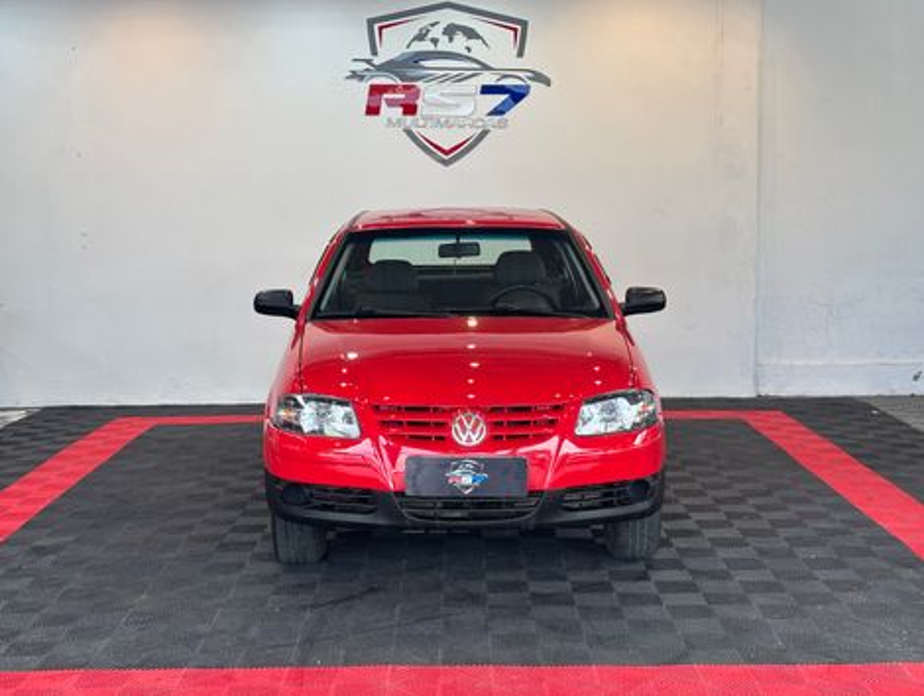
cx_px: 462
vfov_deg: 28.1
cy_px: 348
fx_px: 1390
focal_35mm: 52
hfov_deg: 36.8
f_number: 1.6
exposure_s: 1/135
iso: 32
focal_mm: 5.96
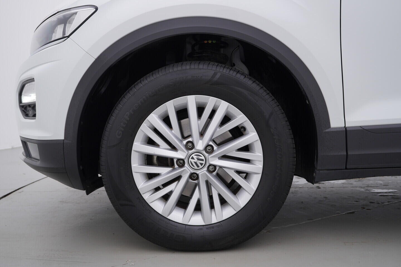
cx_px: 200
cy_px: 134
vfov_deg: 36.9
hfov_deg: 53.1
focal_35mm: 36
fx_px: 401
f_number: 4
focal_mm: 24
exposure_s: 1/80
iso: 125
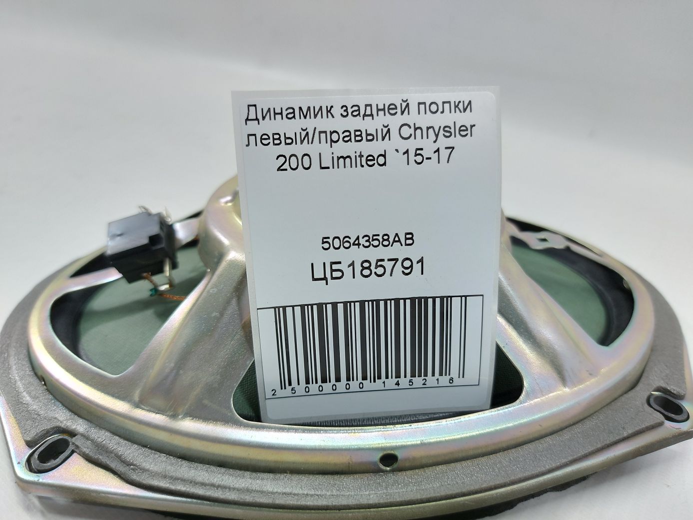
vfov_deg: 56.8
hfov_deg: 71.6
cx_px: 346
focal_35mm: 24
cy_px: 260
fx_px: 480
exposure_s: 1/50
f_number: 1.8
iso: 80
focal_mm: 5.23
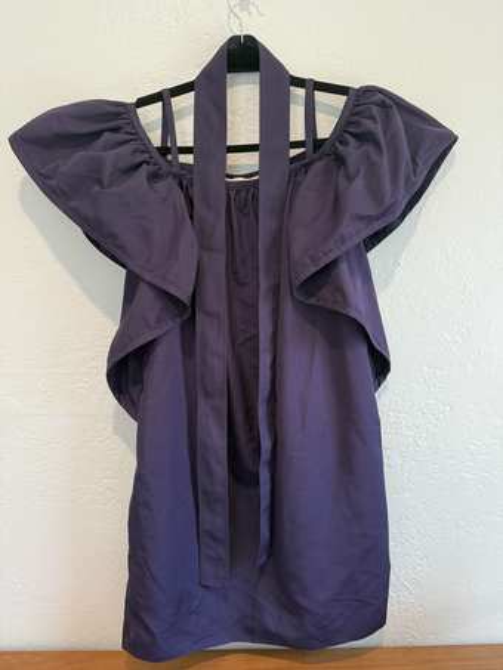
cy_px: 335
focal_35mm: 24
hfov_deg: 56.8
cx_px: 252
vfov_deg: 71.6
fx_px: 465
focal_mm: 6.76
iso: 160
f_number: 1.78
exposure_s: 1/60
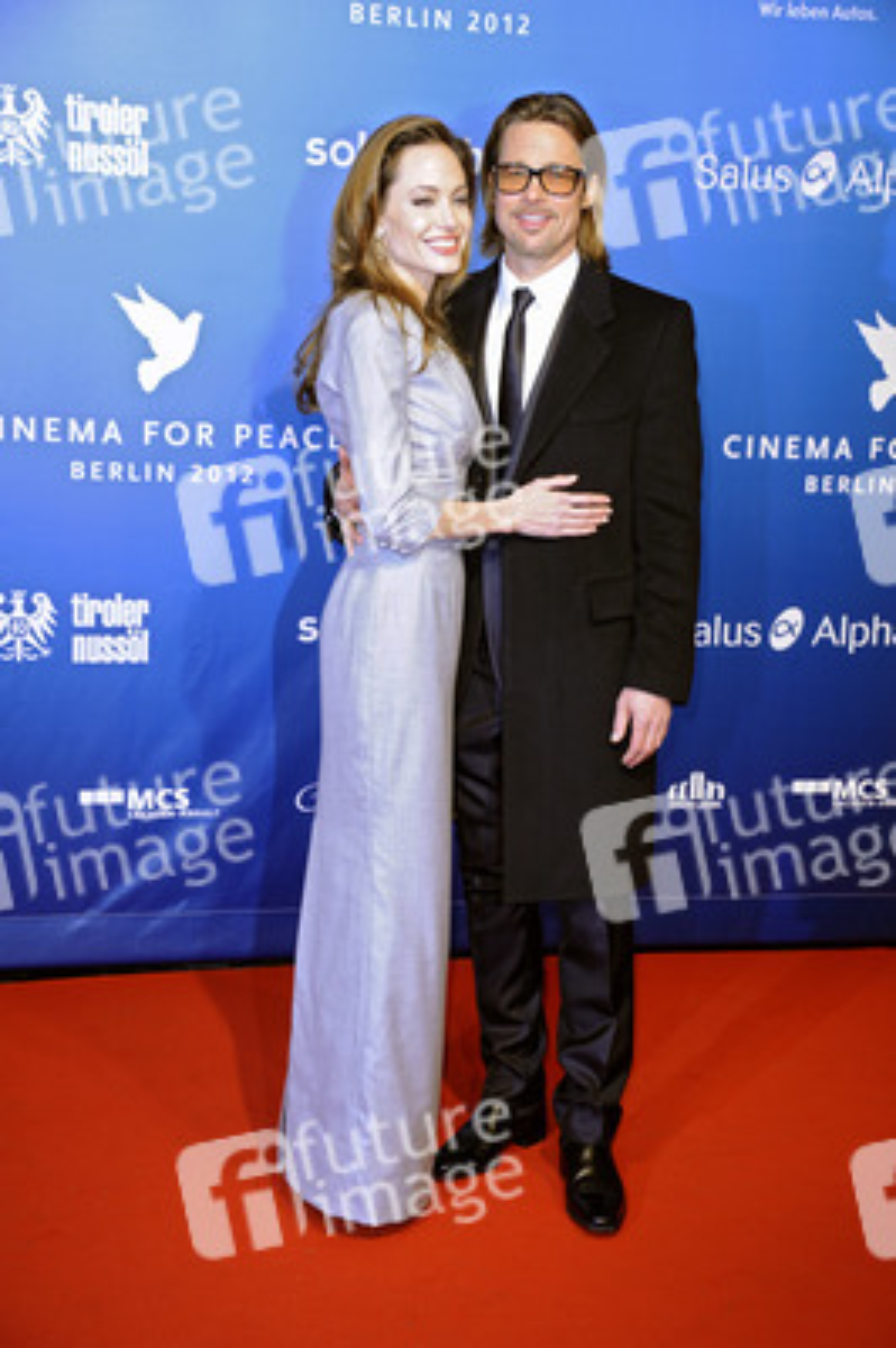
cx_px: 448
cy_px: 674
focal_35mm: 62
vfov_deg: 32.4
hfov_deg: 21.9
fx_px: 2319
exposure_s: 1/160
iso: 640
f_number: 5.6
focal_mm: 62
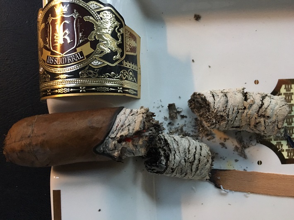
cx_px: 147
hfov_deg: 61.7
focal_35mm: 29
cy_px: 110
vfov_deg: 48.2
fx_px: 246
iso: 400
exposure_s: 1/15
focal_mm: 4.15
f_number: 2.2
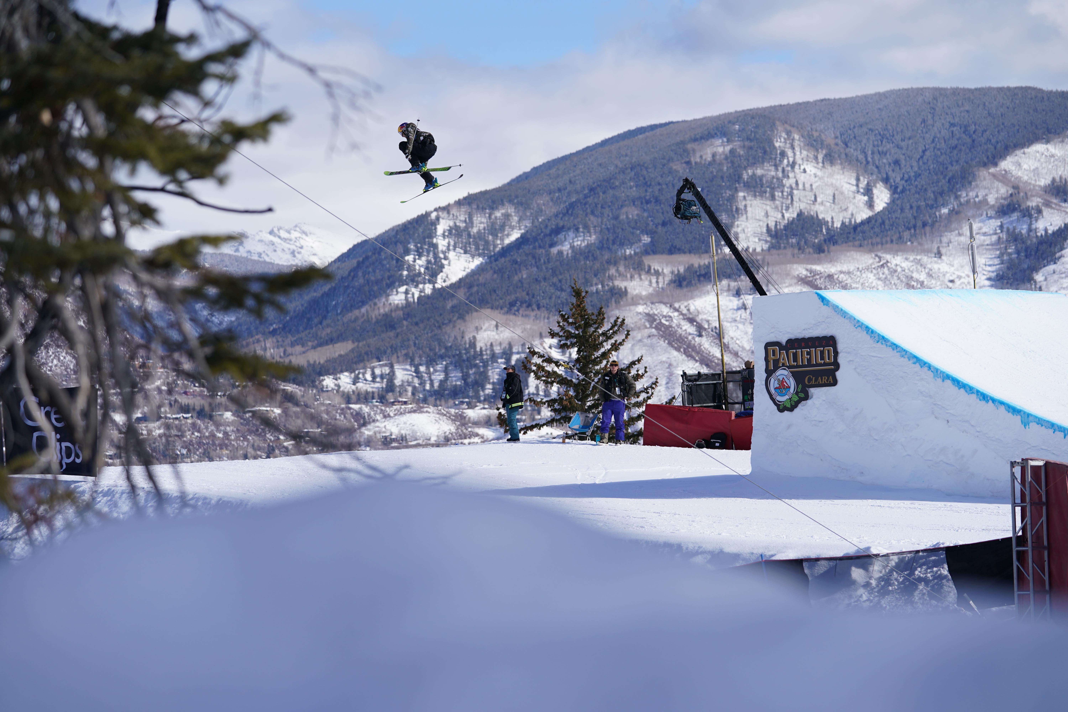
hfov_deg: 17.3
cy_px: 356
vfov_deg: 11.6
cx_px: 534
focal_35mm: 118
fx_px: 3500
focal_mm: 118
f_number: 3.5
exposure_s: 1/3200
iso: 200
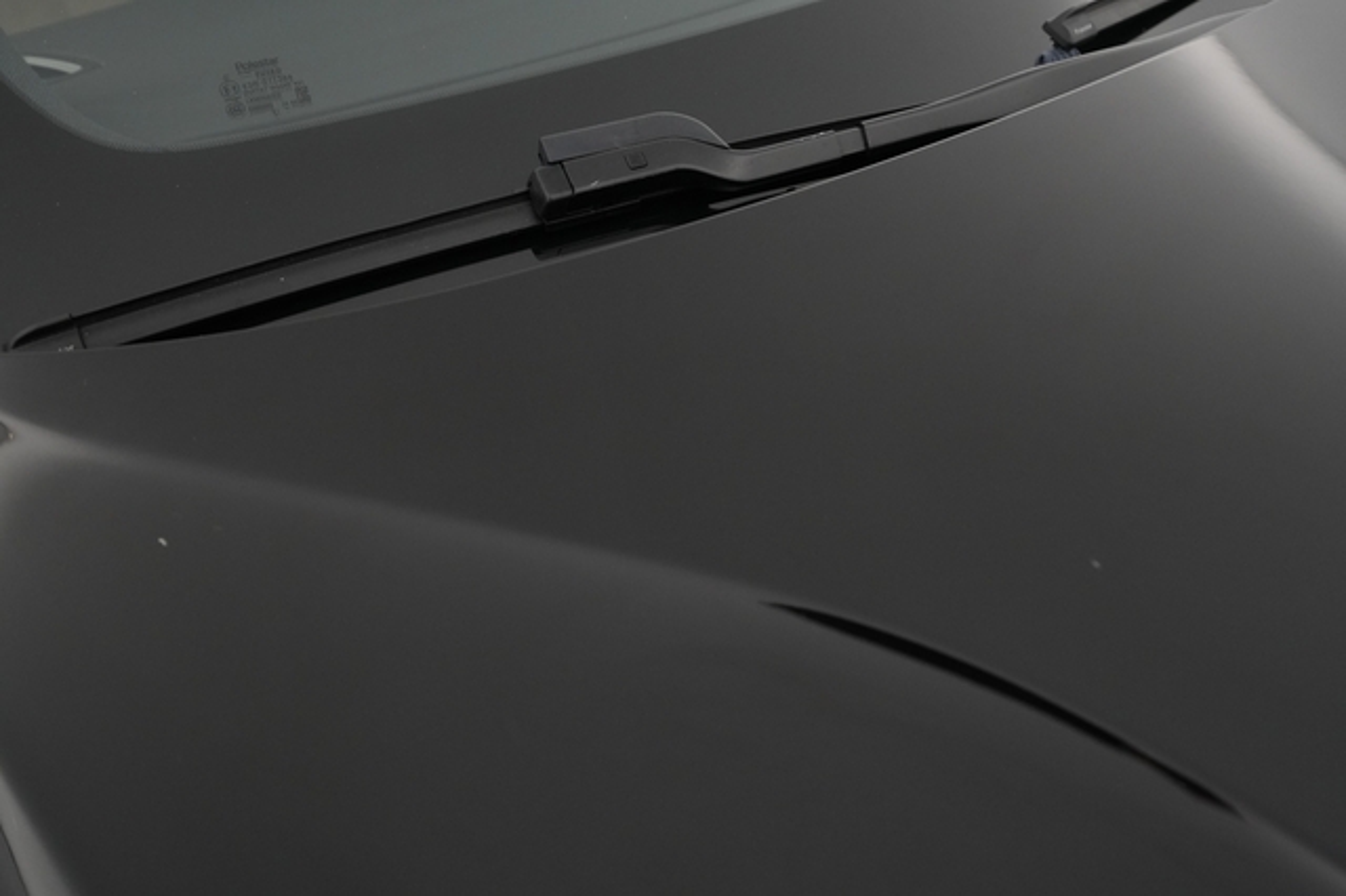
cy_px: 448
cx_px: 673
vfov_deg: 46.4
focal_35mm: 28
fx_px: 1046
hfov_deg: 65.5
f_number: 4.5
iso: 4000
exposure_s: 1/100
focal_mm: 28
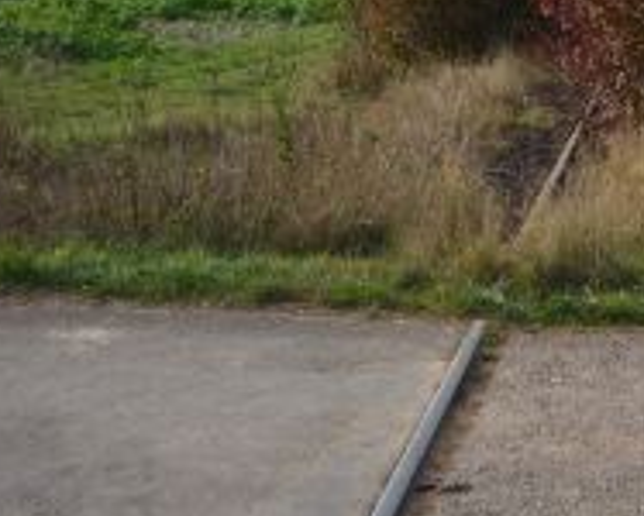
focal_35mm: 80
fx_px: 1526
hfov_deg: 22.4
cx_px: 716
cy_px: -10
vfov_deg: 18.7
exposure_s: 1/400
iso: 100
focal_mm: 5.2
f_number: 4.5
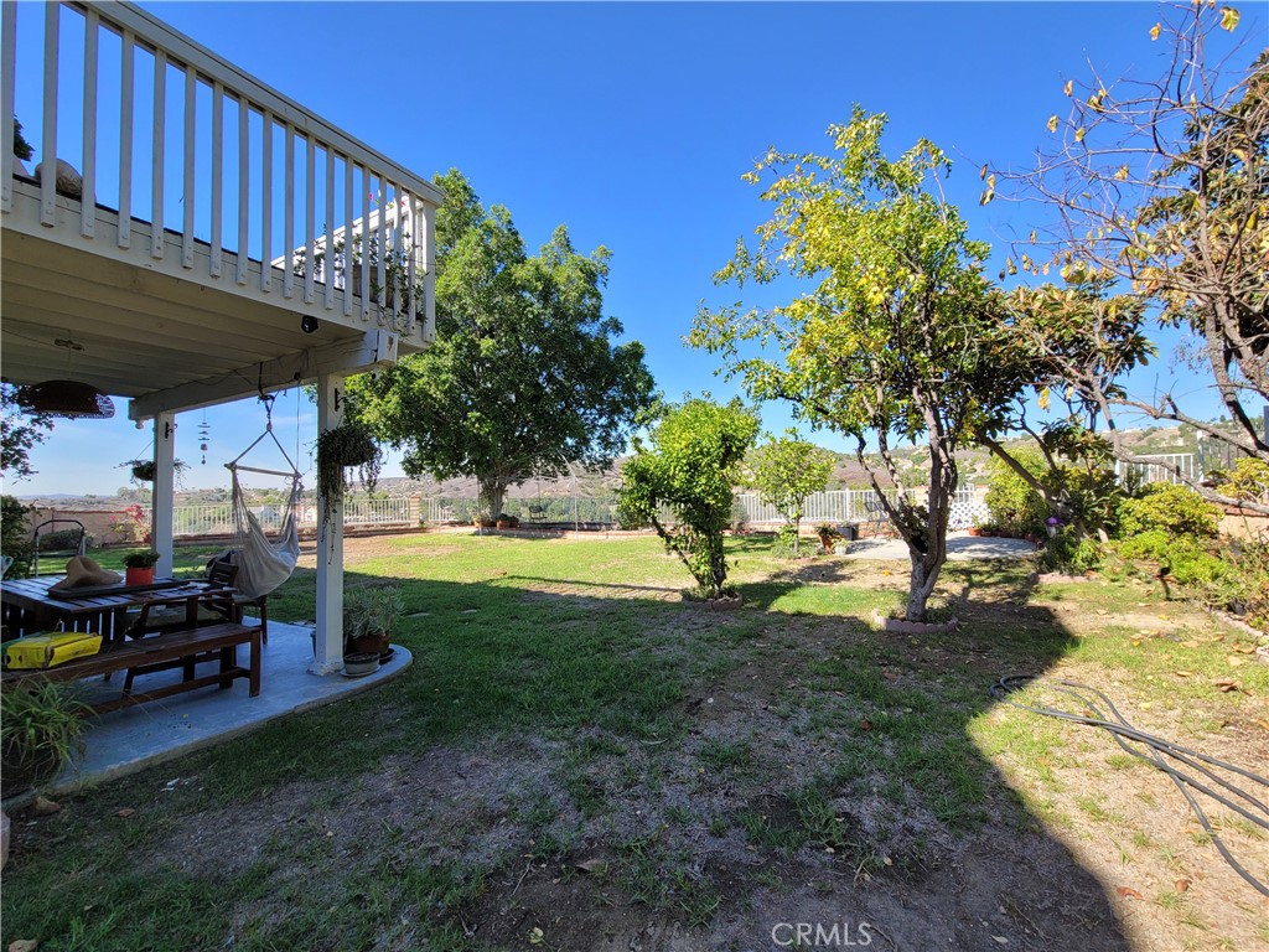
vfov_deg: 89.9
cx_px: 634
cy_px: 476
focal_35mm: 13
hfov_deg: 106.2
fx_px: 477
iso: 64
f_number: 2.2
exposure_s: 1/777
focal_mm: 2.2
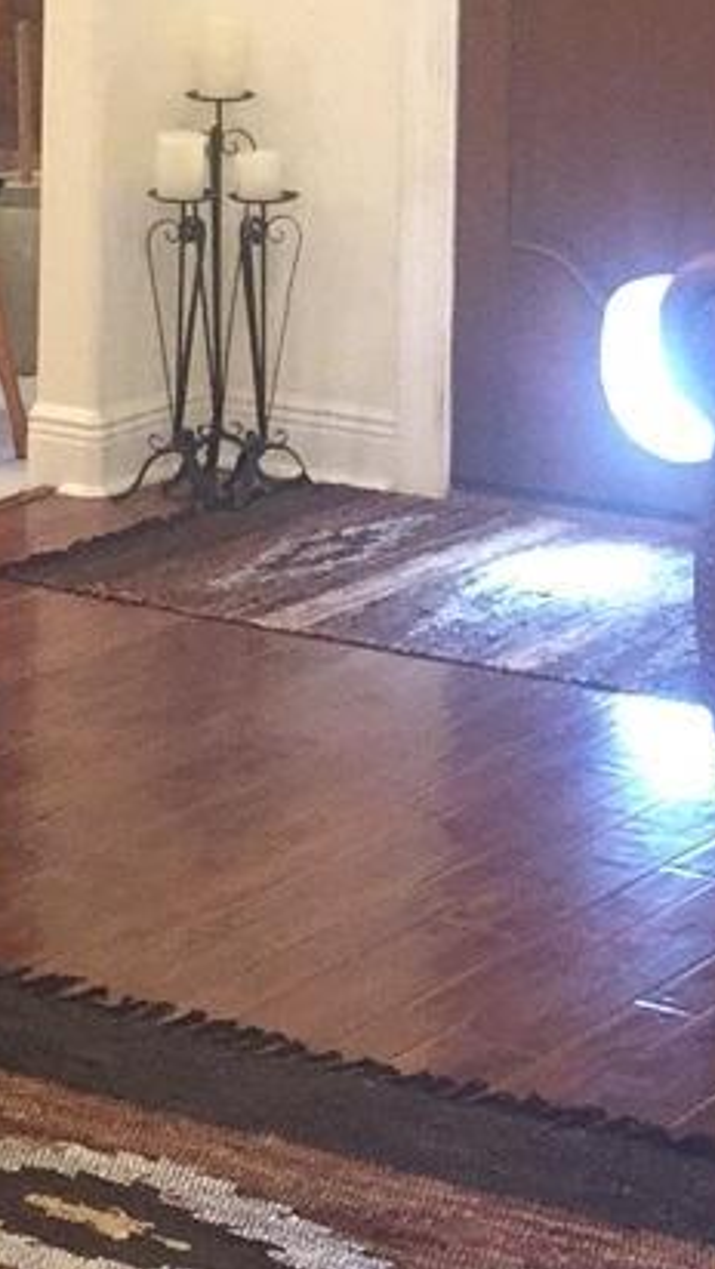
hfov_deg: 9.7
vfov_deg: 16.5
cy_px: -206
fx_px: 4210
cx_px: 524
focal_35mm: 125
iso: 250
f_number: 2.2
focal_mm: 4.15
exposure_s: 1/15
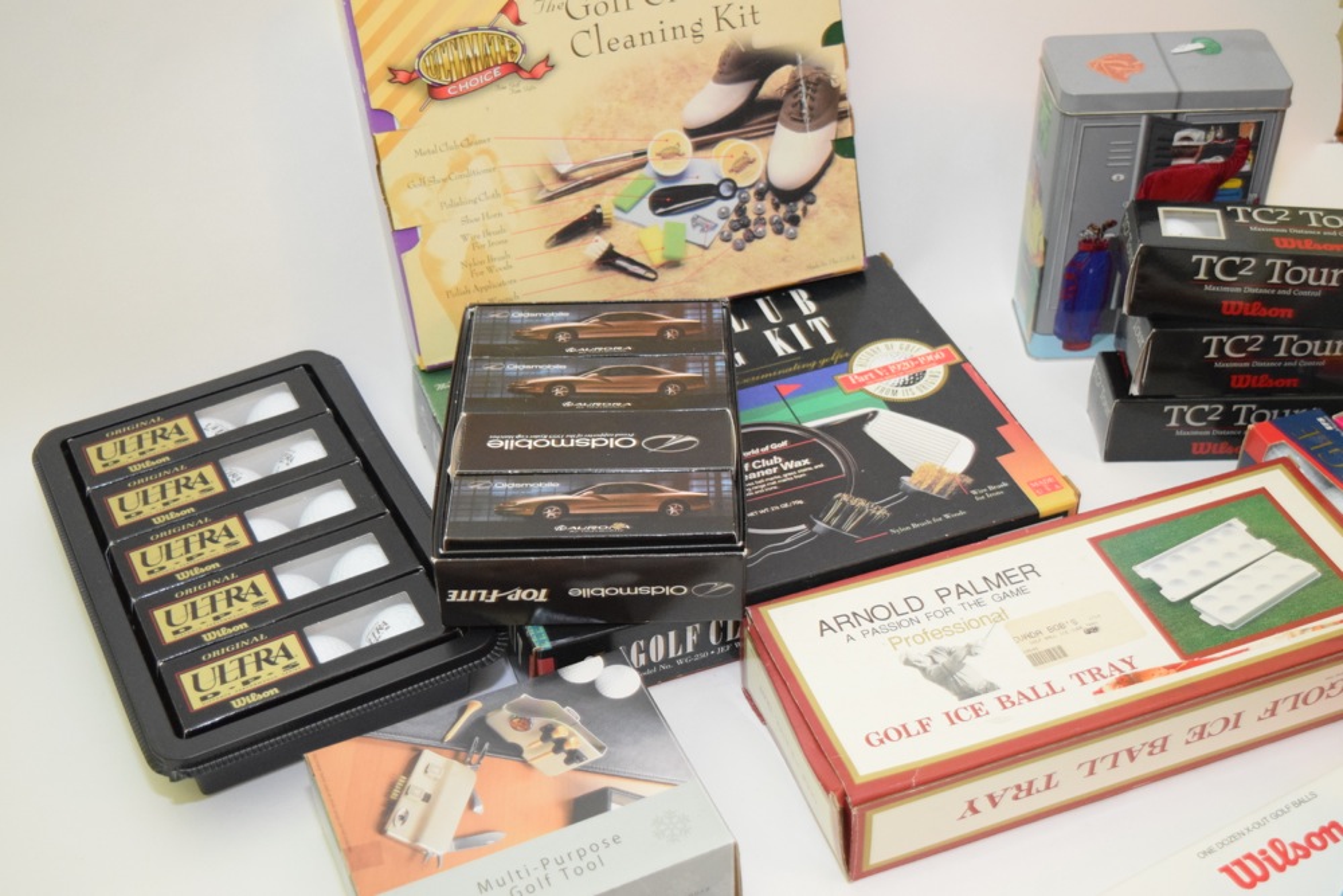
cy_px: 448
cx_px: 672
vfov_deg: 28.1
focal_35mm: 48
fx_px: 1791
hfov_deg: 41.1
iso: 3200
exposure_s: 1/60
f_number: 4.5
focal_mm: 32
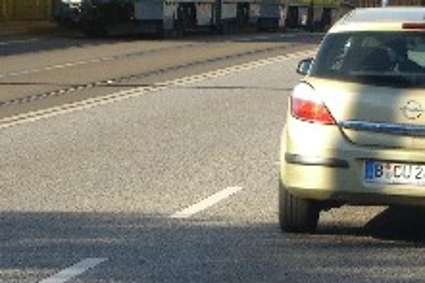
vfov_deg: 4.4
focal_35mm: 313
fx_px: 3692
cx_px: 368
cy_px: 120
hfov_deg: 6.6
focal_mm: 23.7
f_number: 5.1
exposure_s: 1/250
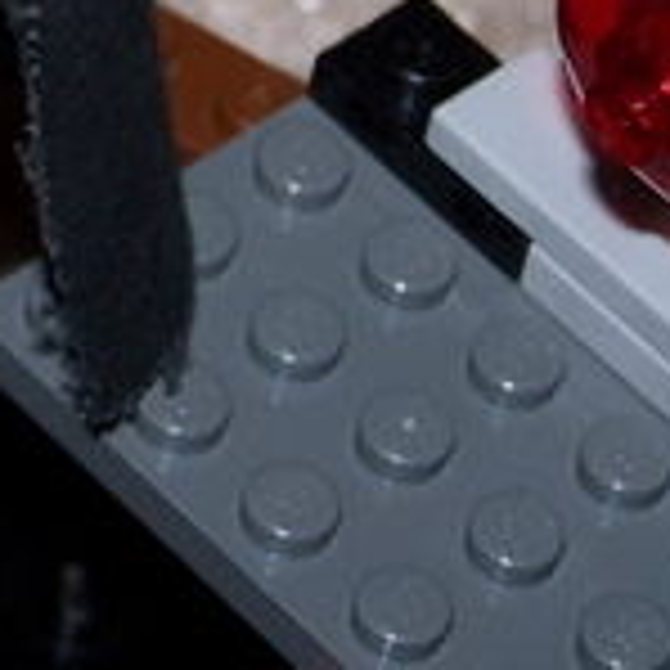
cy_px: -173
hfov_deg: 4.9
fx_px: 7708
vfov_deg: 5.0
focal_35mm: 352
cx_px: -402
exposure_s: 1/90
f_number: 3.2
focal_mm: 17.5
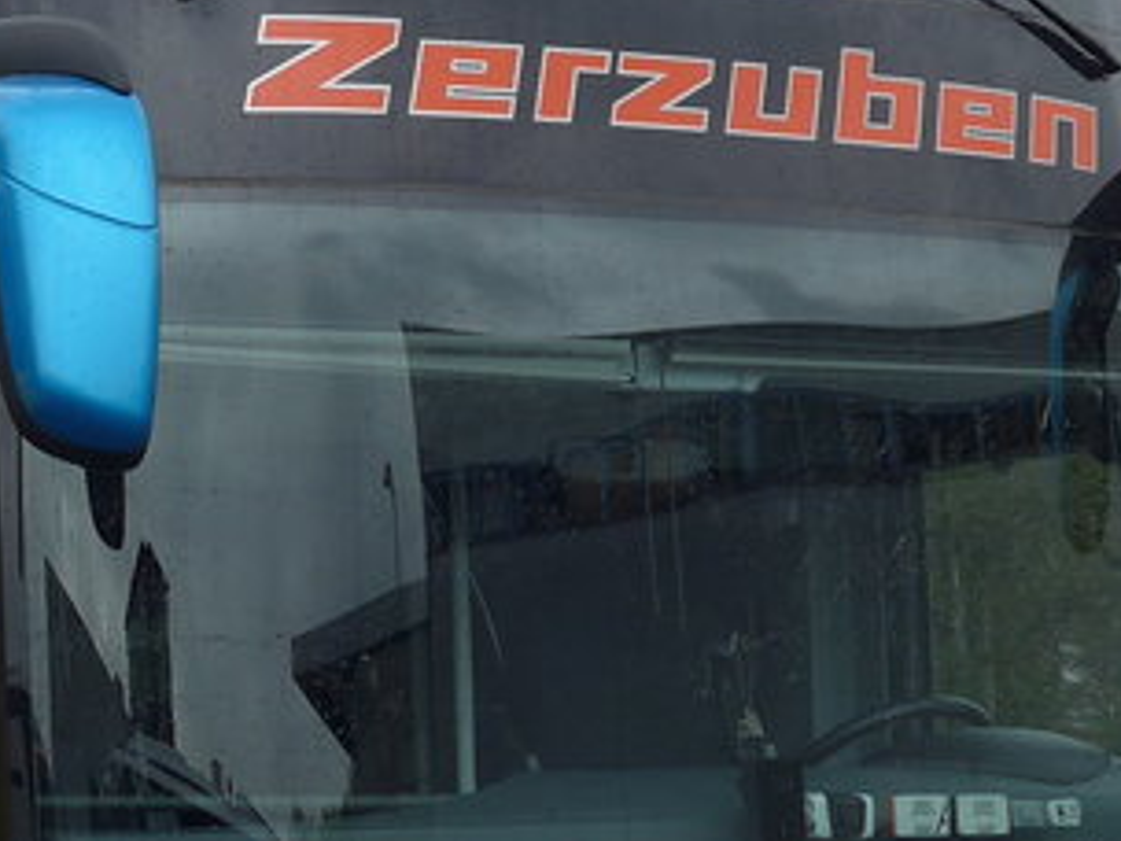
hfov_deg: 14.6
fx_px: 4339
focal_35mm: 134
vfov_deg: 11.1
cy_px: 255
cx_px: 159
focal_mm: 7
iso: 80
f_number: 2.8
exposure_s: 1/160
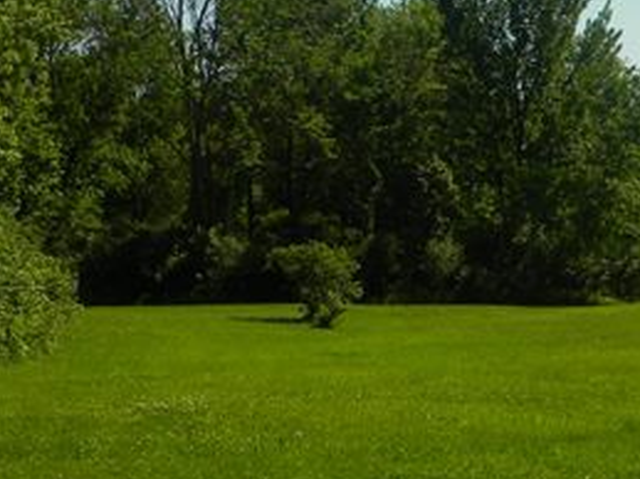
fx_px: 1645
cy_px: 257
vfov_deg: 16.6
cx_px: 408
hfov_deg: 22.0
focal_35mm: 89
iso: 80
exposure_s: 1/340
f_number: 7.4
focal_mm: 6.4
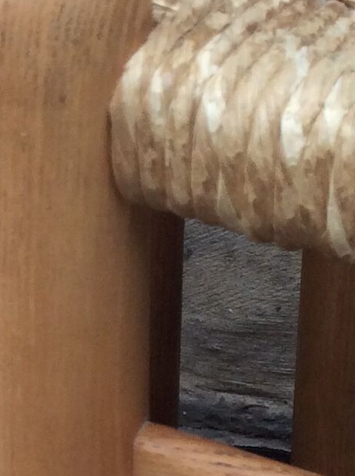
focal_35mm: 132
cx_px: -159
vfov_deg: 14.9
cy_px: 360
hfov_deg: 10.8
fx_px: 1810
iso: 50
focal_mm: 3.3
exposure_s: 1/100
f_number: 2.4
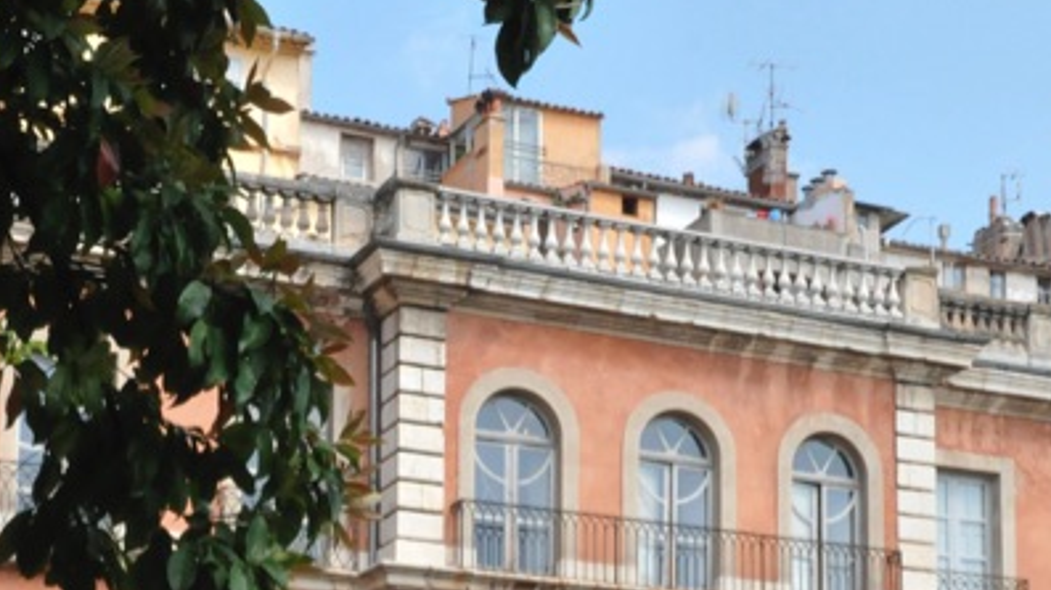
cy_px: 802
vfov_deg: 13.3
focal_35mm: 87
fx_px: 2424
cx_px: 450
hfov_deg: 24.4
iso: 1000
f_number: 13
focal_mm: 22
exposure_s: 1/250
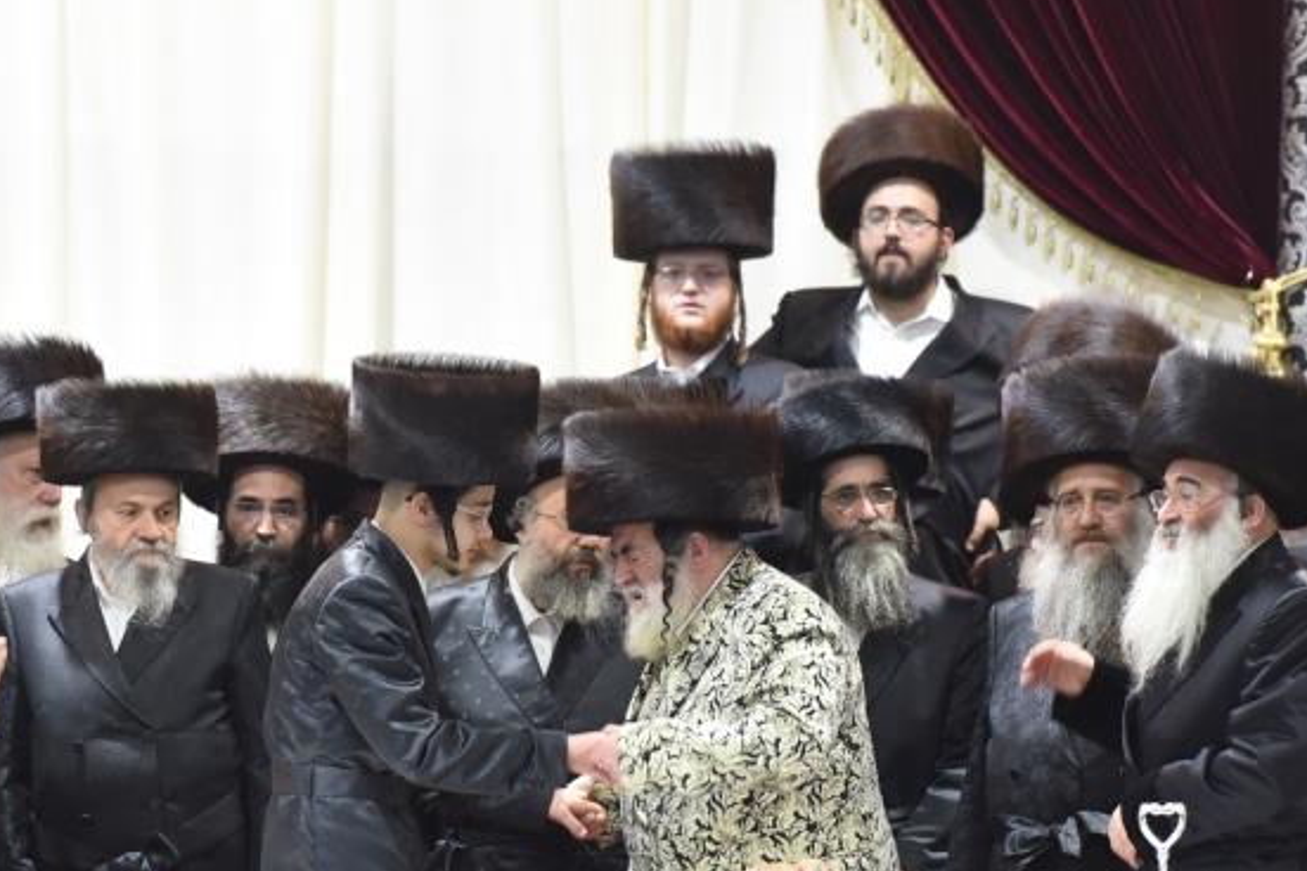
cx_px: 519
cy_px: 714
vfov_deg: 3.7
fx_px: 13468
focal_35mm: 371
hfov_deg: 5.6
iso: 2000
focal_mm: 200
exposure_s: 1/100
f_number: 3.5
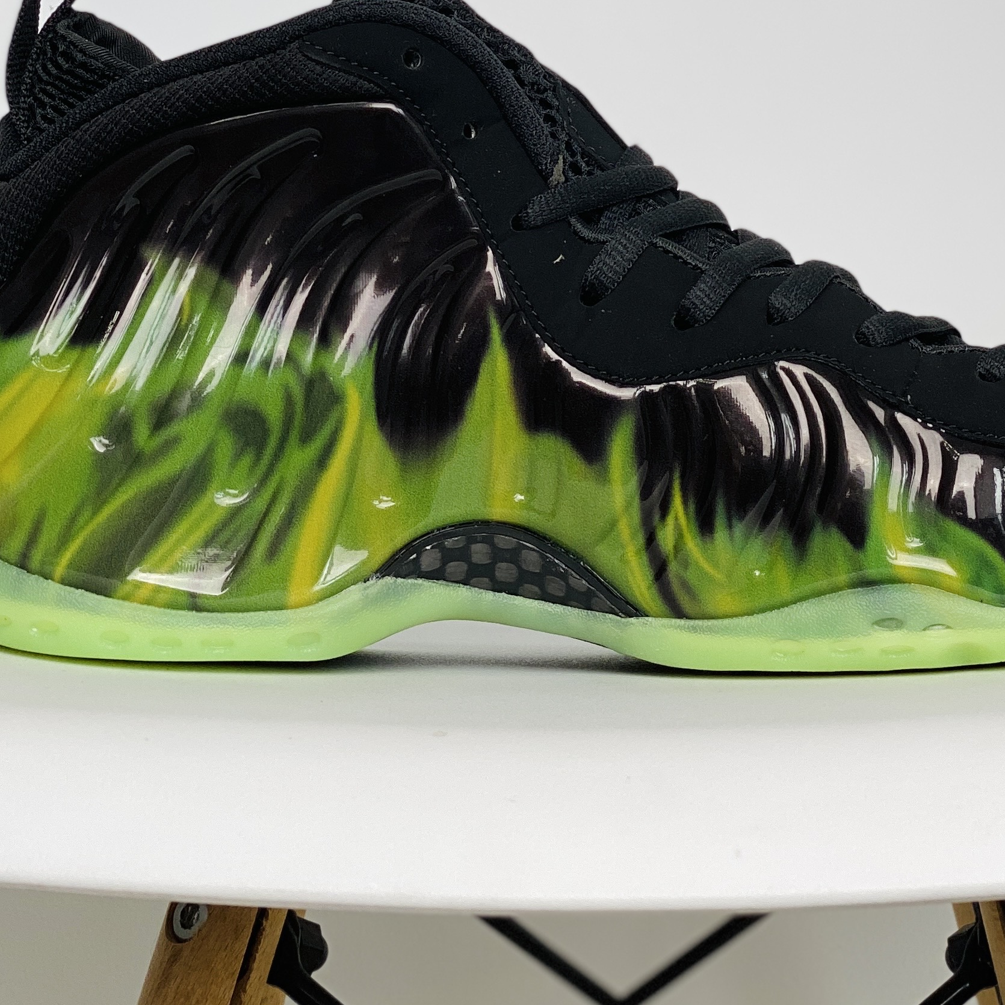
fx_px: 3646
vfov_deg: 15.5
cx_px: 611
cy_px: 103
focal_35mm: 111
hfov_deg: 15.7
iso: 32
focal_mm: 6
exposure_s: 1/100
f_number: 2
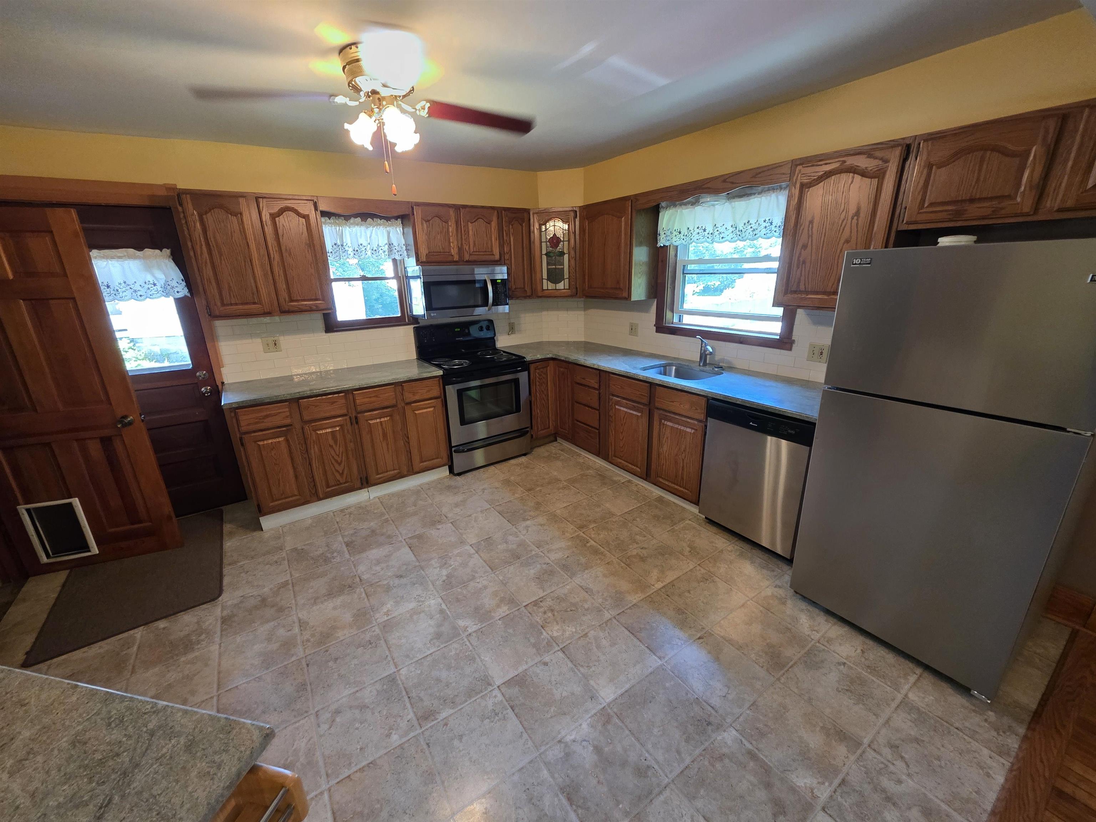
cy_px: 411
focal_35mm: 13
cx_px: 548
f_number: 1.9
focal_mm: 2.2
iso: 400
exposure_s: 1/60
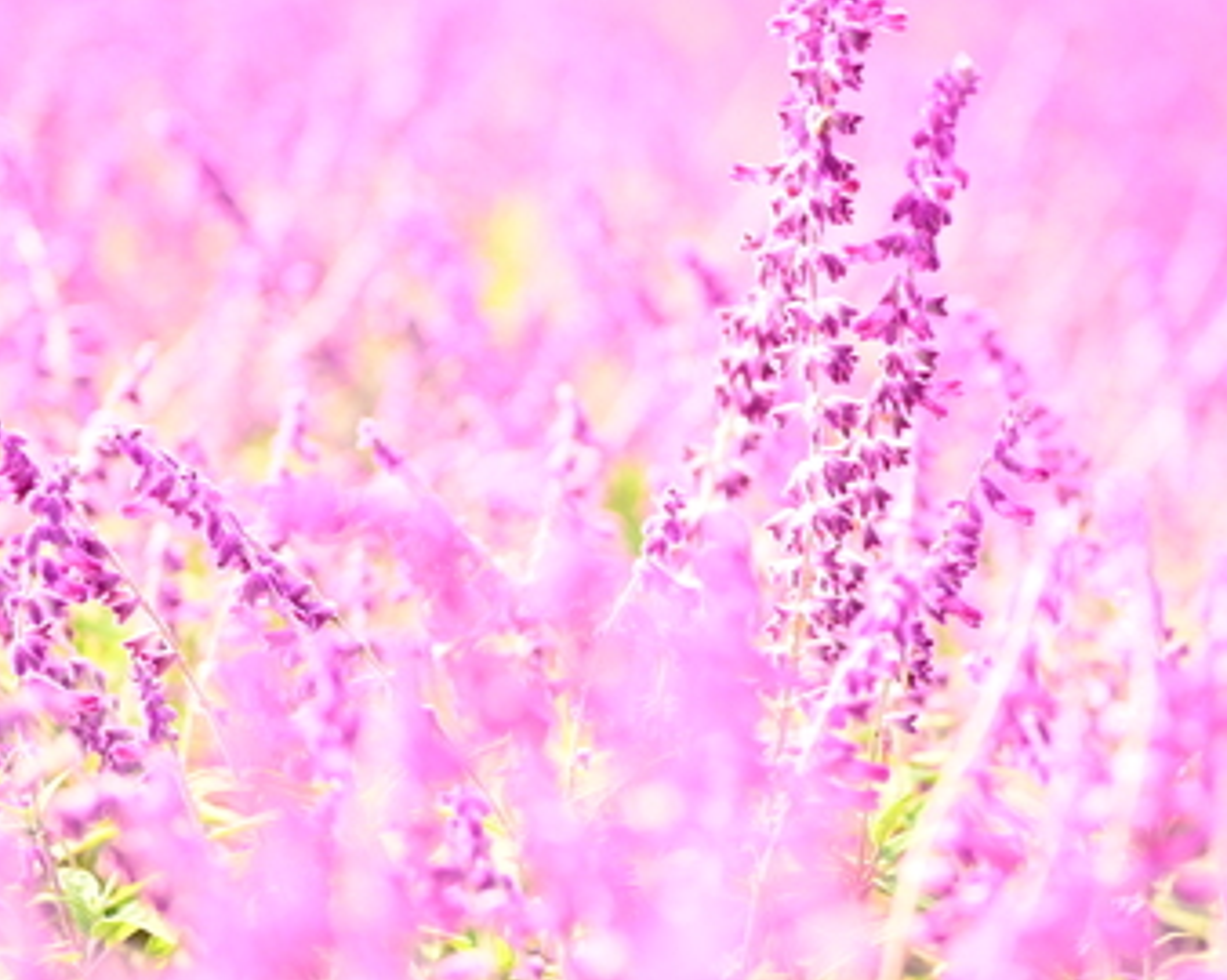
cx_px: 817
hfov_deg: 19.1
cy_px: 515
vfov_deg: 15.4
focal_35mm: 100
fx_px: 3629
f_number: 1.8
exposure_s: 1/640
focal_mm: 50
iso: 100
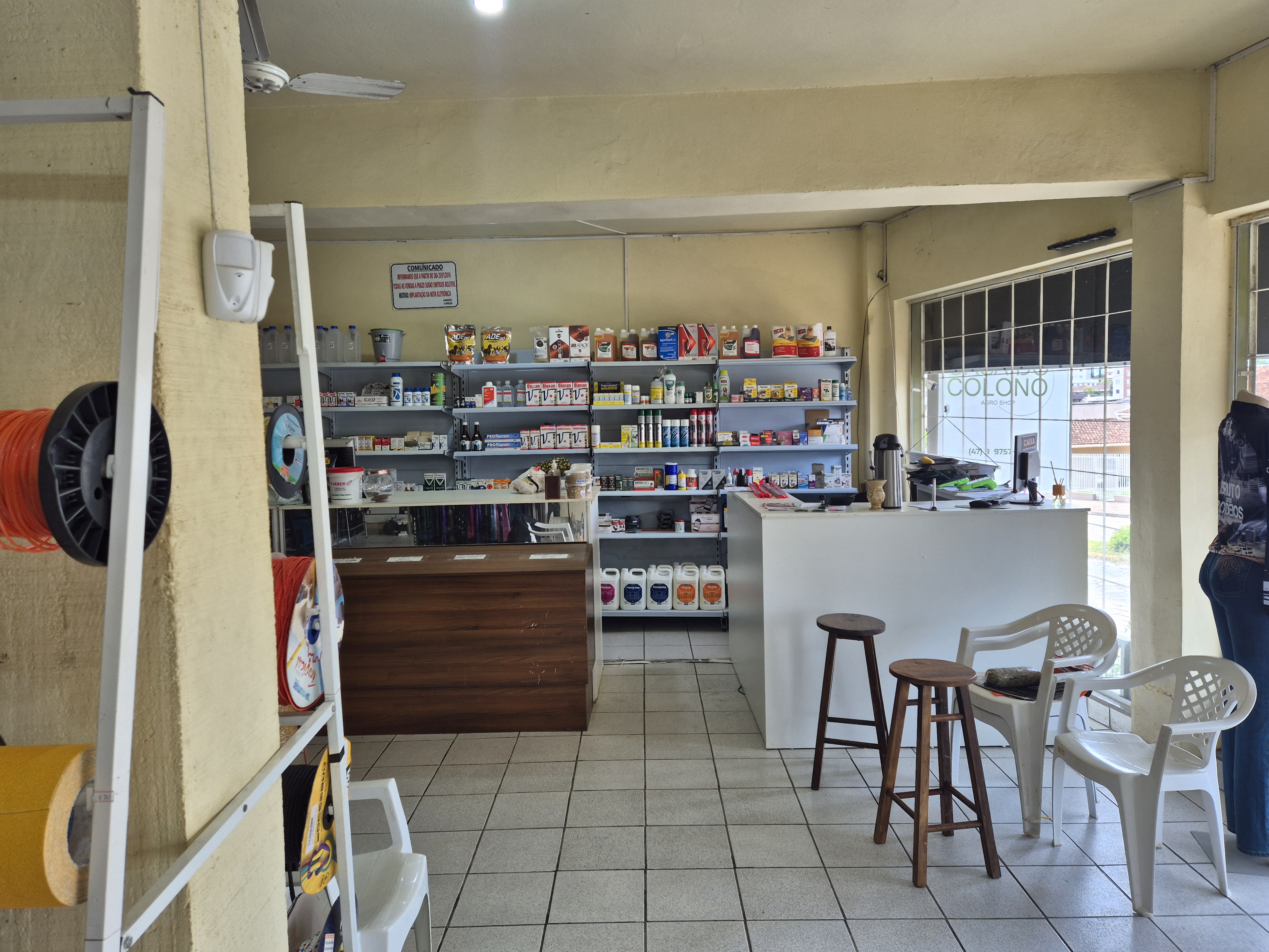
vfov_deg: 56.8
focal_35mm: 24
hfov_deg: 71.6
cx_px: 617
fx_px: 880
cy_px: 460
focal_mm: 5.4
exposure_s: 1/132
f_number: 1.8
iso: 25
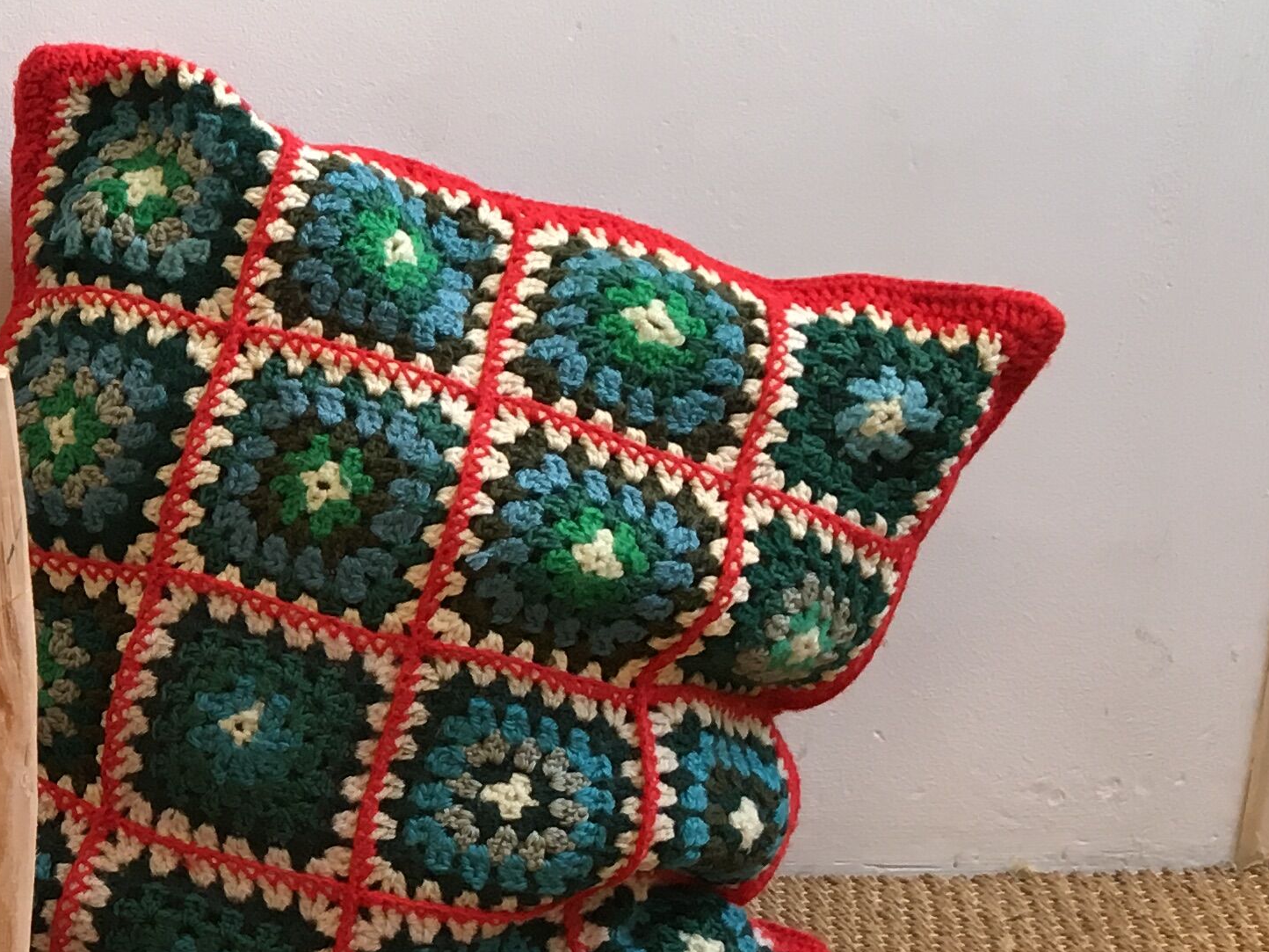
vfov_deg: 18.2
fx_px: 2969
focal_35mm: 81
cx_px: -434
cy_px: 567
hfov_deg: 21.5
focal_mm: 4.15
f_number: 2.2
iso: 64
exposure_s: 1/33
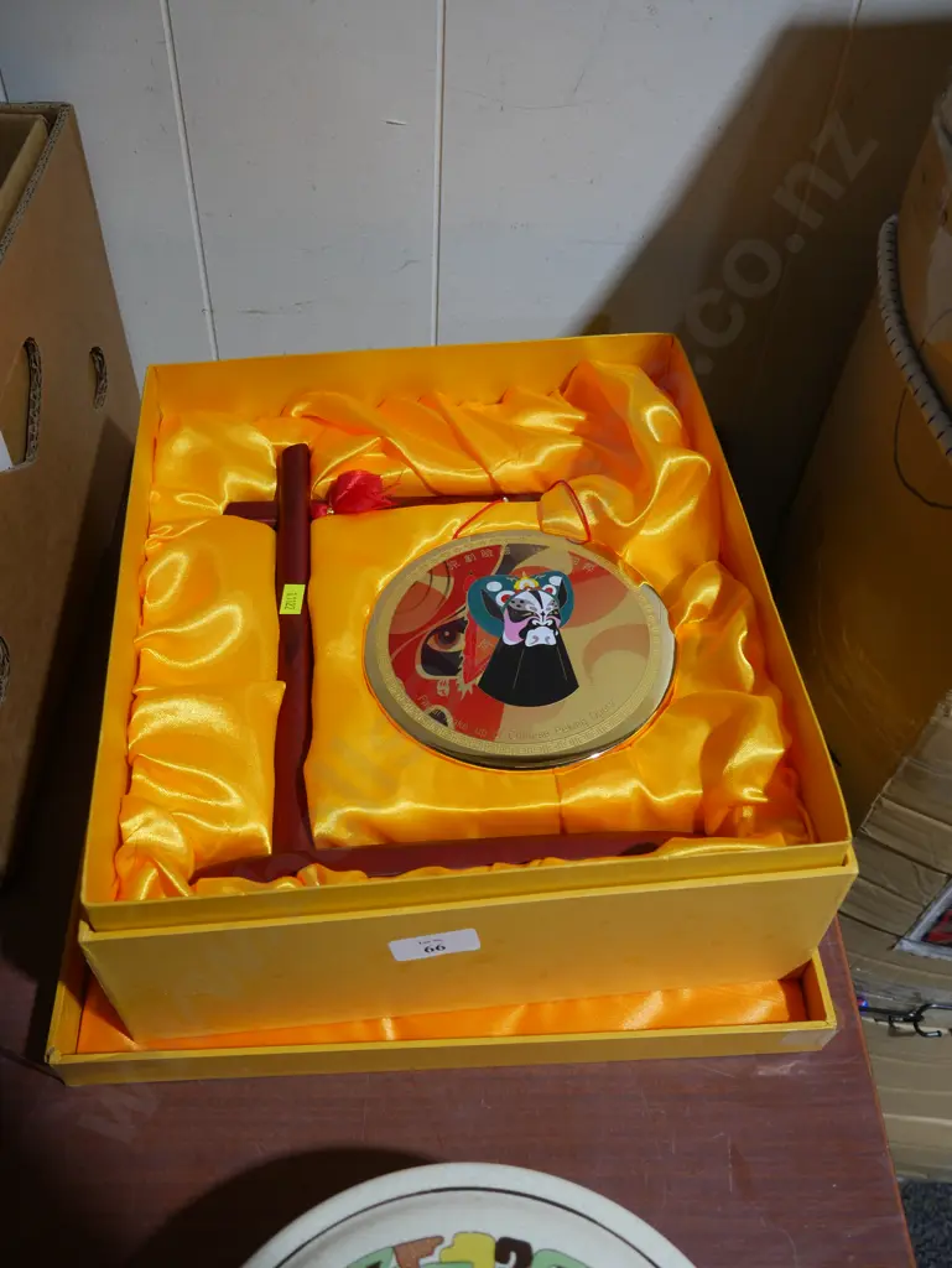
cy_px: 634
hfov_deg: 44.2
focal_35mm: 32
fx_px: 1172
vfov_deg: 56.8
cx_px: 476
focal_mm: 16
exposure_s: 1/60
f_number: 3.6
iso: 200
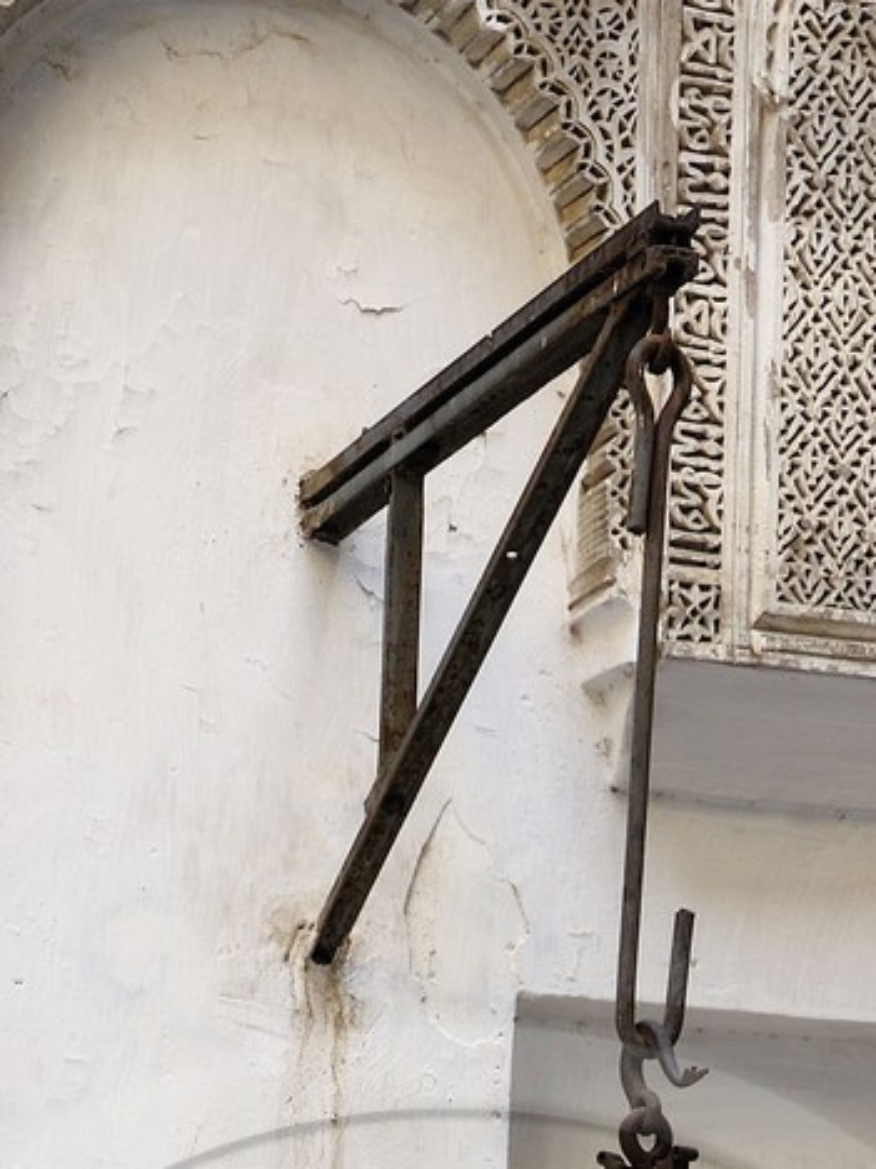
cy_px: 1801
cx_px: 449
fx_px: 4656
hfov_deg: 10.7
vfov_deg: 13.4
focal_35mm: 138
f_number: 5.6
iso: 400
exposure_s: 1/125
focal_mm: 42
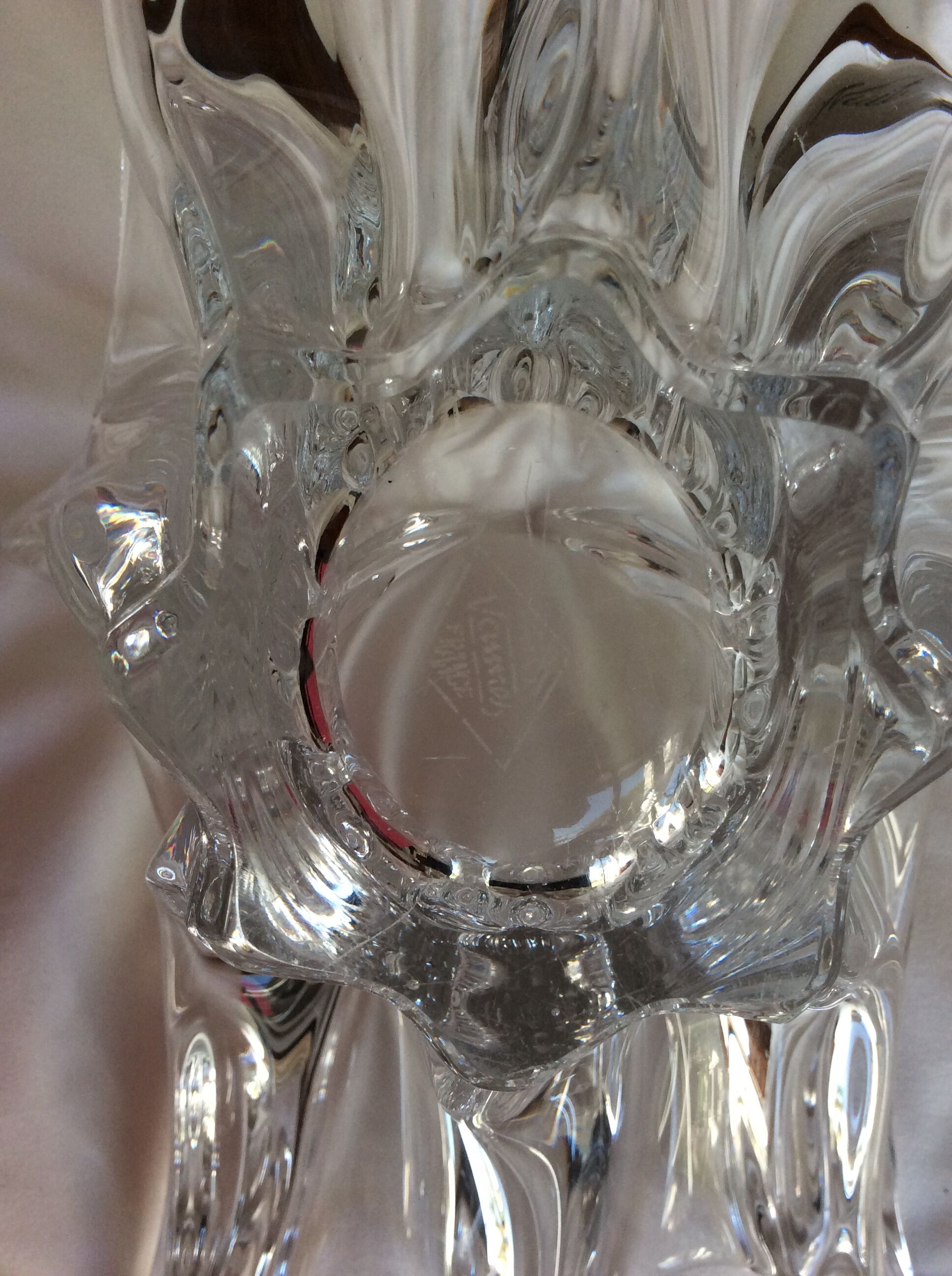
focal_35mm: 32
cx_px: 476
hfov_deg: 44.1
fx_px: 1177
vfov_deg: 56.9
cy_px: 638
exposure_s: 1/100
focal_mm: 3.3
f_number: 2.4
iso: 64
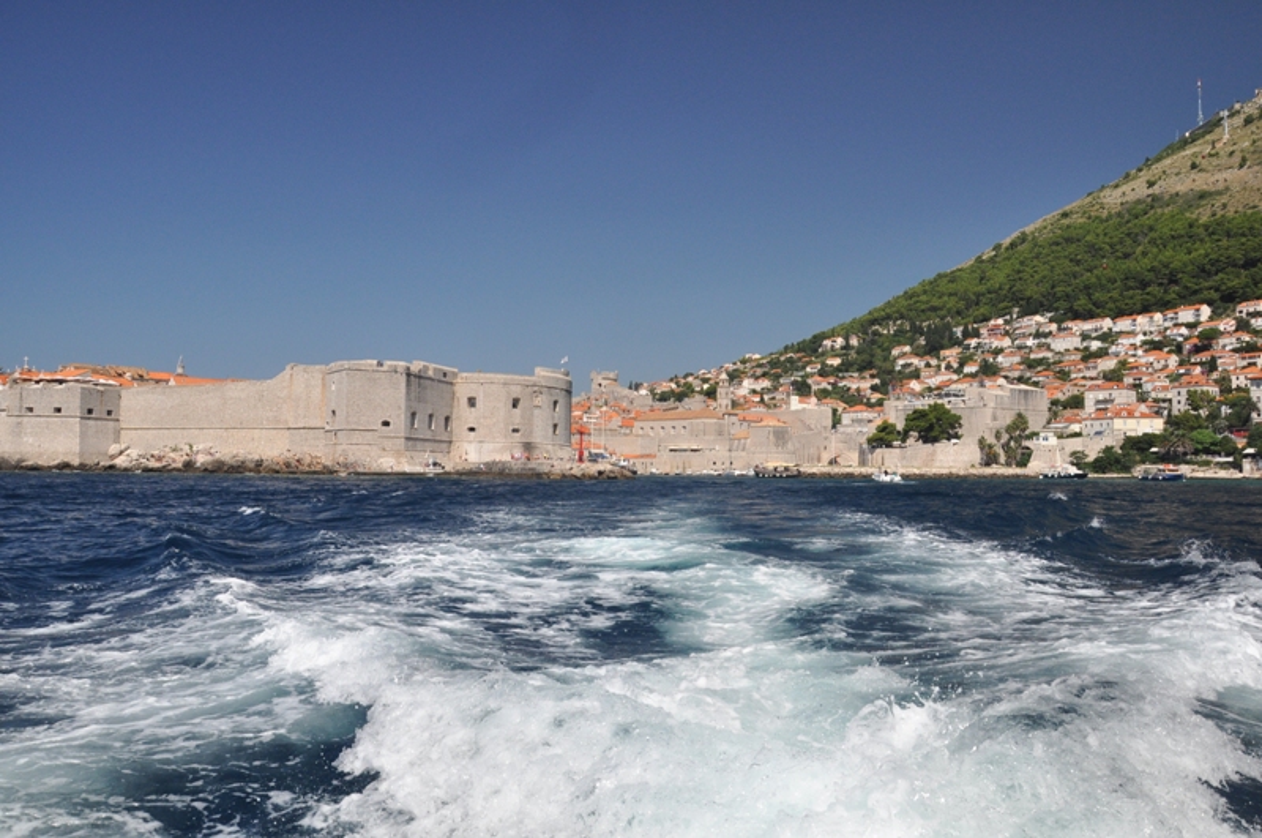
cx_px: 631
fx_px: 945
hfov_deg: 67.5
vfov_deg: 47.8
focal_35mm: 27
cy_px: 419
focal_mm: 18
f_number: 11
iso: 640
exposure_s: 1/500
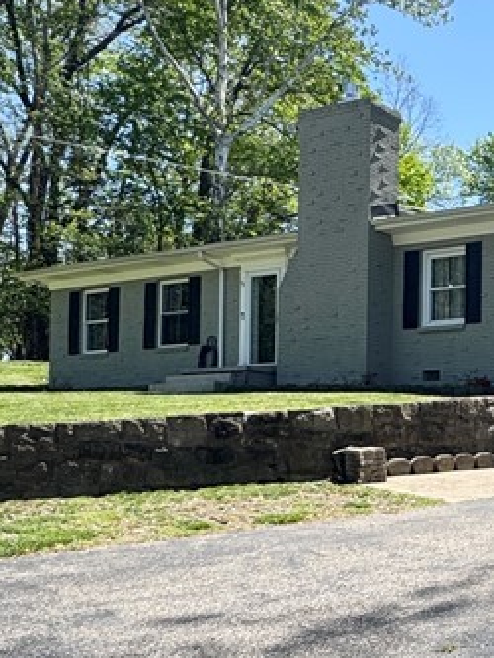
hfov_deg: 25.3
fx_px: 818
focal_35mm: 43
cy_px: 462
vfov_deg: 42.9
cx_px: 743
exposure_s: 1/1078
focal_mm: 2.22
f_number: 2.2
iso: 50
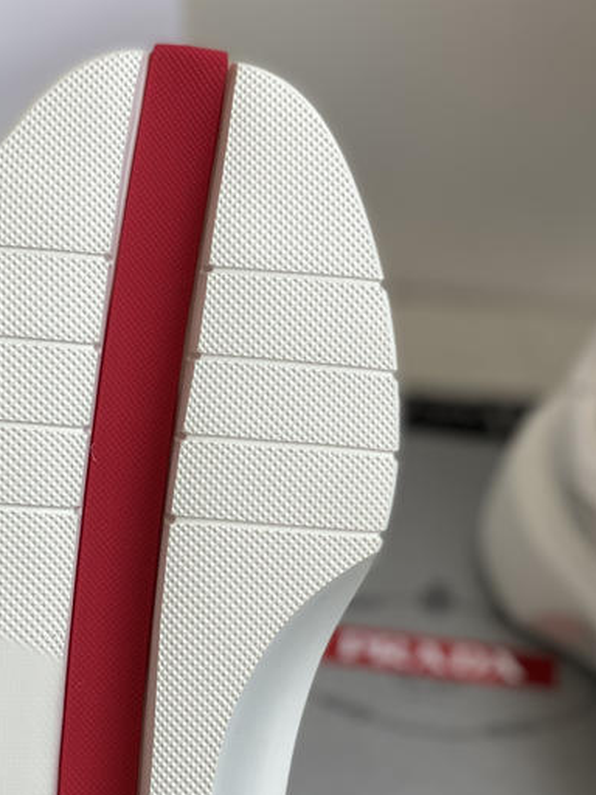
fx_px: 2020
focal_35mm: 88
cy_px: 520
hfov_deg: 16.8
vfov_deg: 22.2
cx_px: 264
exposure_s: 1/284
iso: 20
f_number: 2
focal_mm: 6
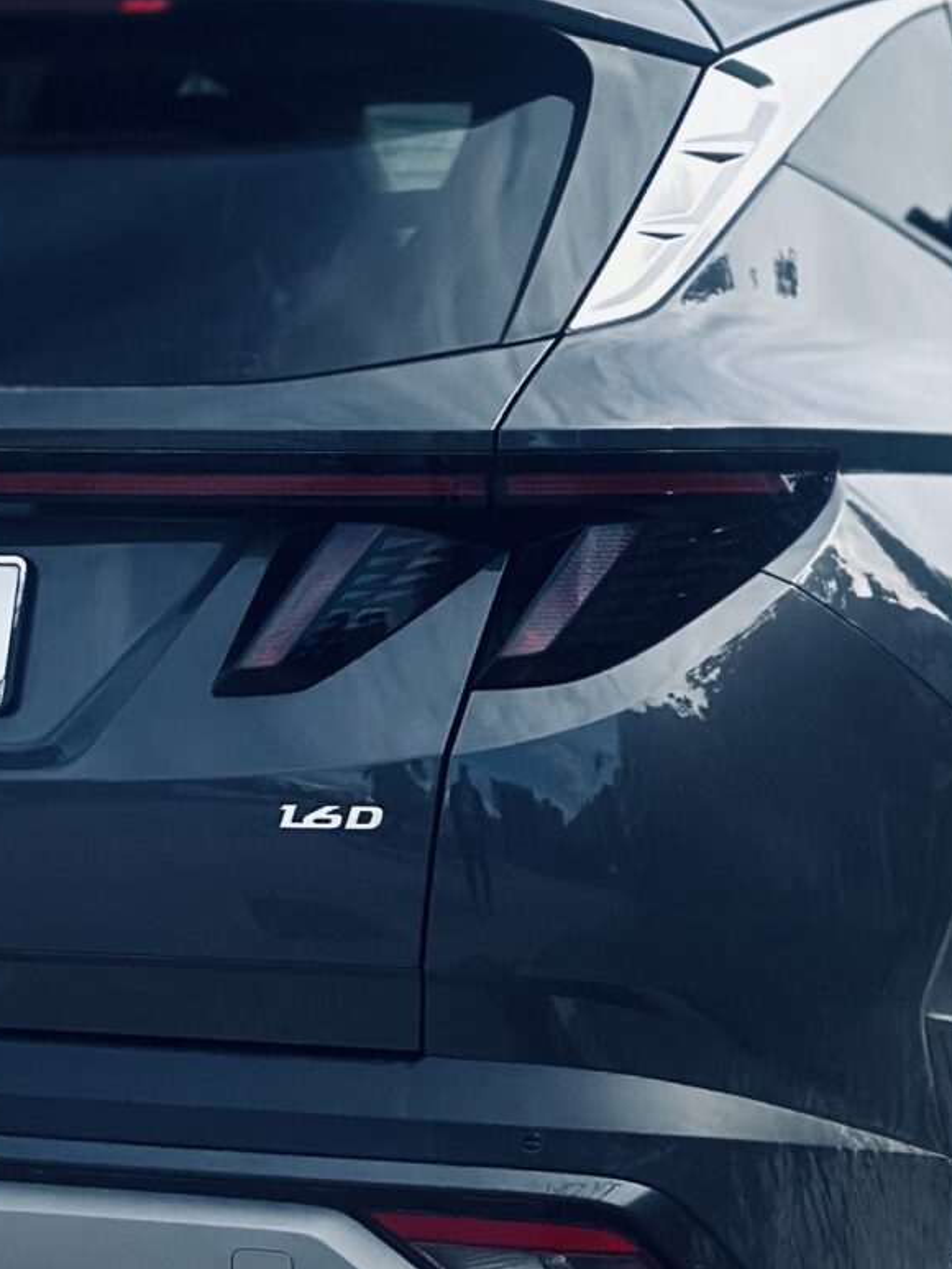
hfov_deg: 9.3
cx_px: 397
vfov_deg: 12.4
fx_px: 5829
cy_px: 575
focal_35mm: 159
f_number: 1.78
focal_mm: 6.86
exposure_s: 1/2597
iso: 80
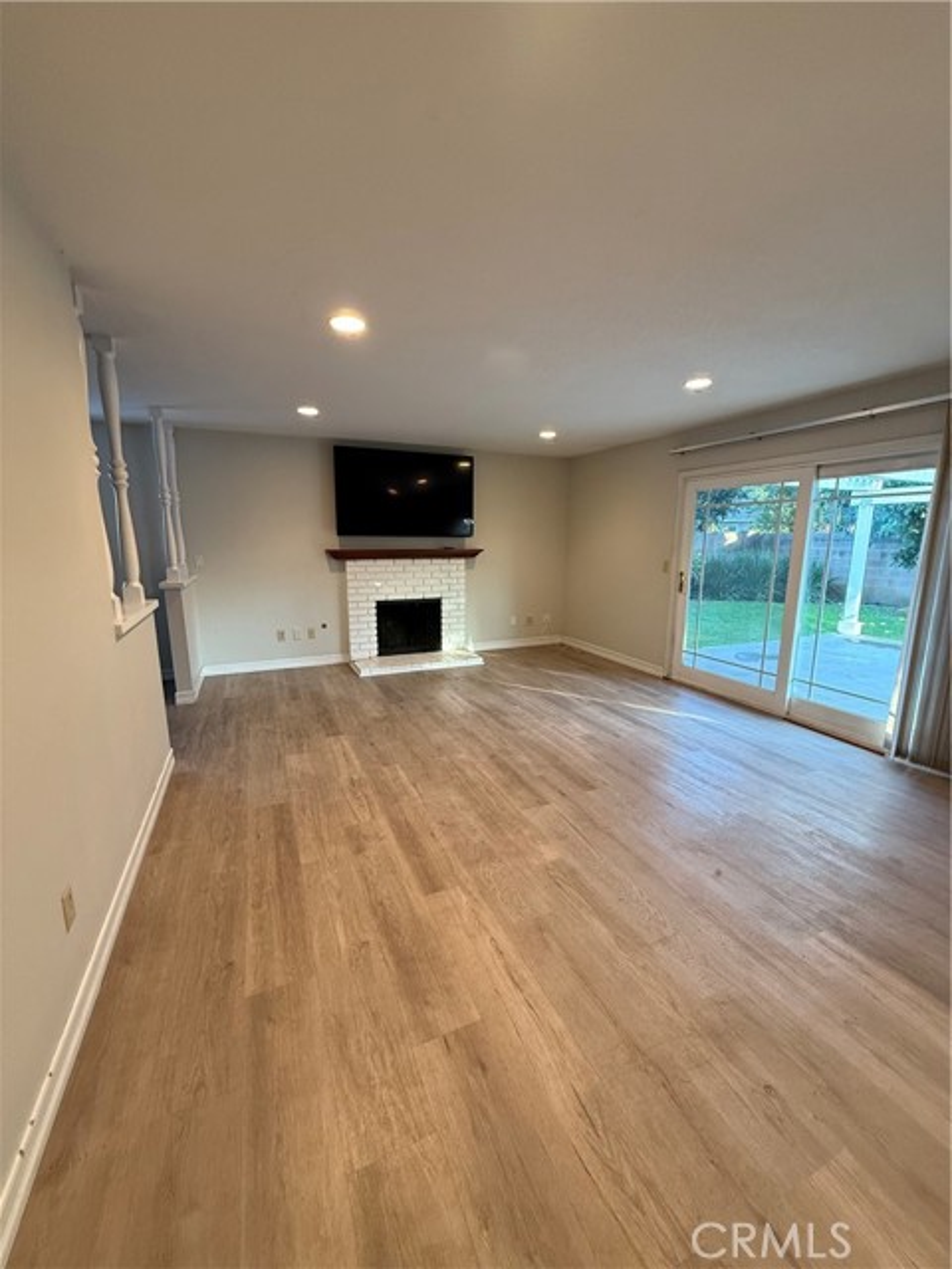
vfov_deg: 102.1
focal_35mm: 14
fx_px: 513
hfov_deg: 85.7
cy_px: 634
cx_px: 476
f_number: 2.2
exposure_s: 1/60
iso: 320
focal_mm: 2.22
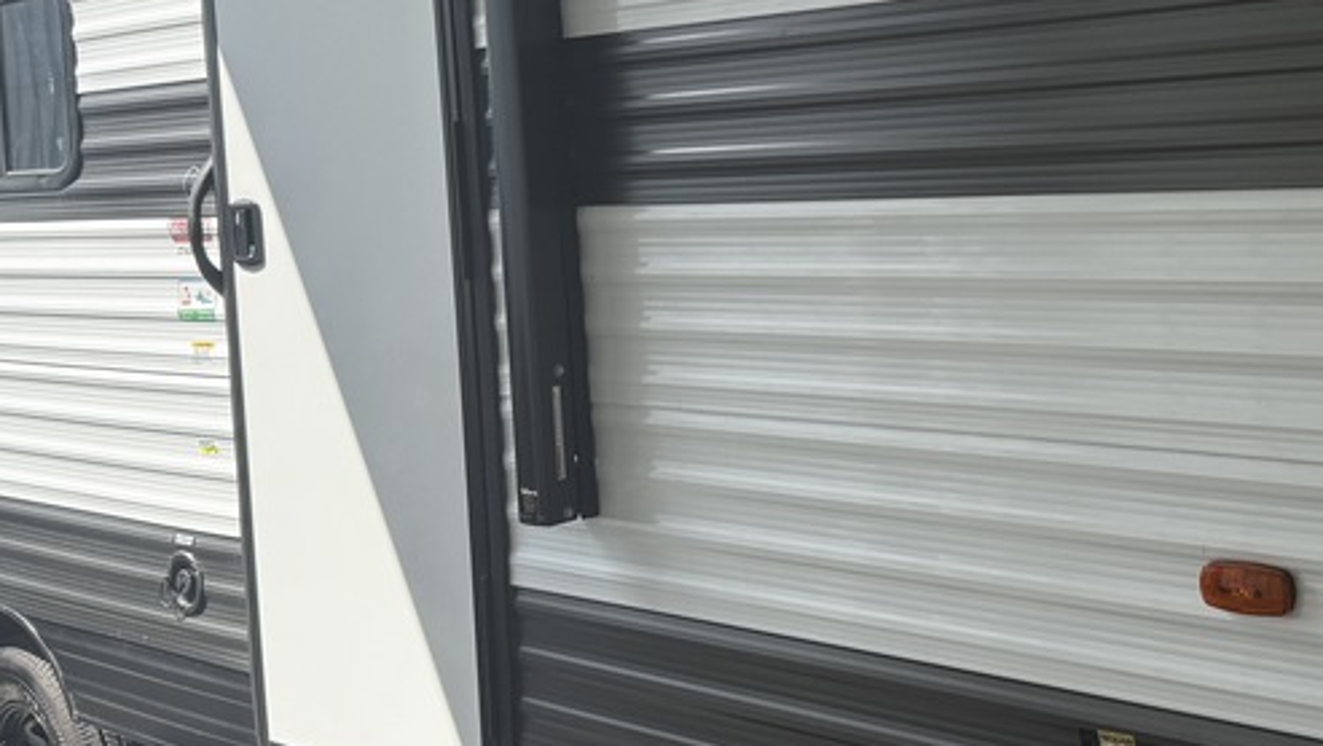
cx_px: 907
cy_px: 188
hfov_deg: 38.6
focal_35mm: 53
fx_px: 1860
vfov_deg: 22.5
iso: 100
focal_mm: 6.76
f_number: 1.78
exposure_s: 1/1855
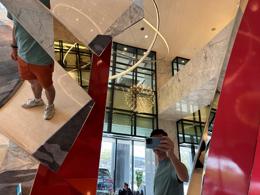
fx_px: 180
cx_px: 130
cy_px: 98
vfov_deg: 56.8
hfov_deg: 71.6
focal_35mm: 24
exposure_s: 1/63
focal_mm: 6.86
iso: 160
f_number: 1.78
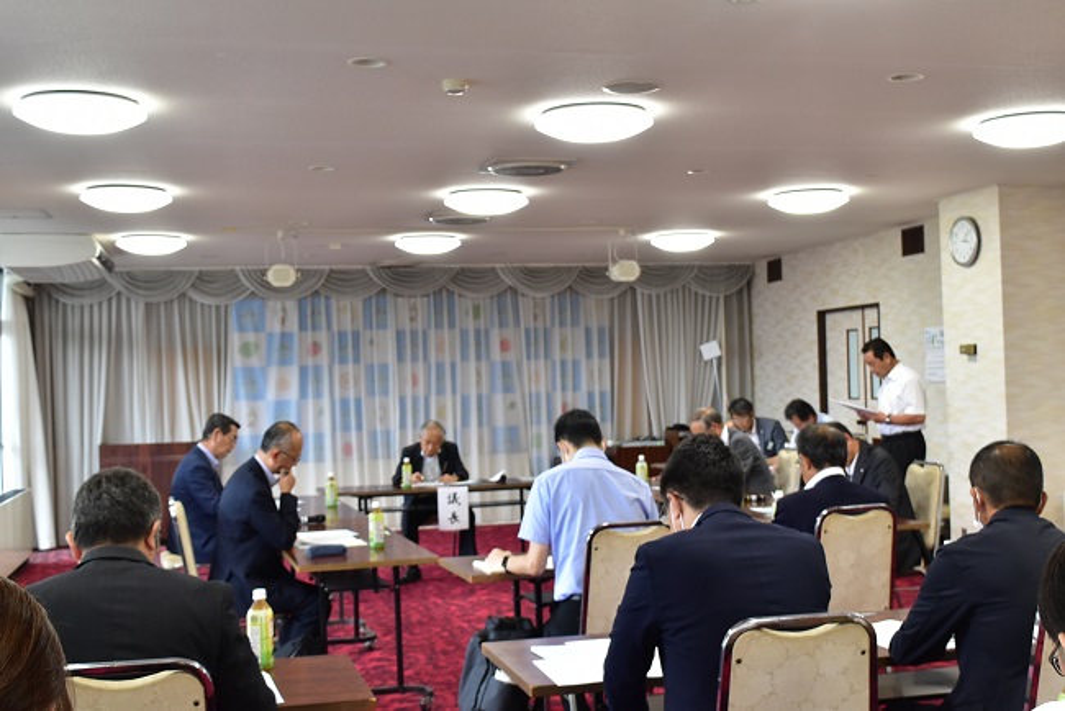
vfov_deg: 29.0
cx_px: 532
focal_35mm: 46
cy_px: 356
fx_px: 1376
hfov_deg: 42.3
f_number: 9
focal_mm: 31
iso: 1400
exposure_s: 1/50
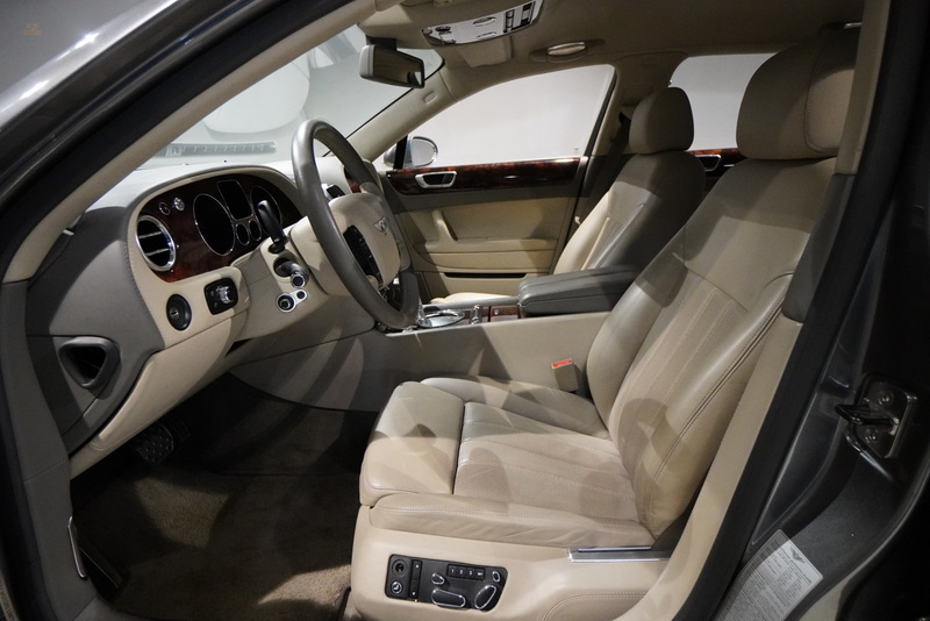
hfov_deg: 85.4
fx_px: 504
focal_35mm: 20
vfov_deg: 63.3
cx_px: 465
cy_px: 310
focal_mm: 13
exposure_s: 1/80
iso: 6400
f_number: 4
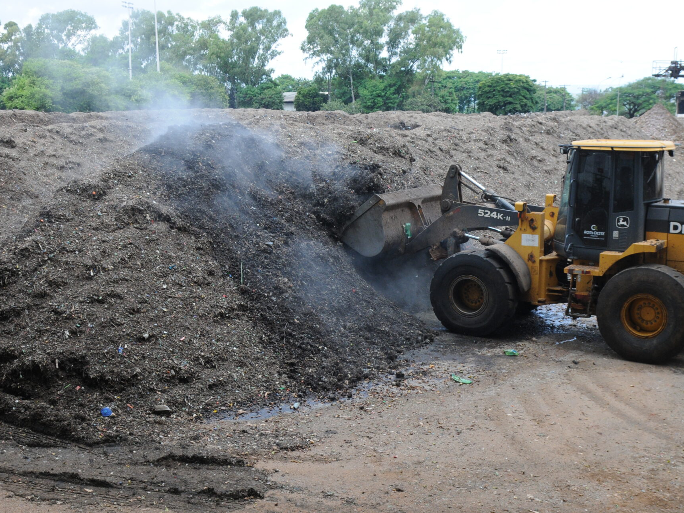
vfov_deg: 33.6
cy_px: 274
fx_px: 850
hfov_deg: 43.8
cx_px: 356
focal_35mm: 43
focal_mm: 20
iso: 500
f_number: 6.3
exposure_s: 1/400
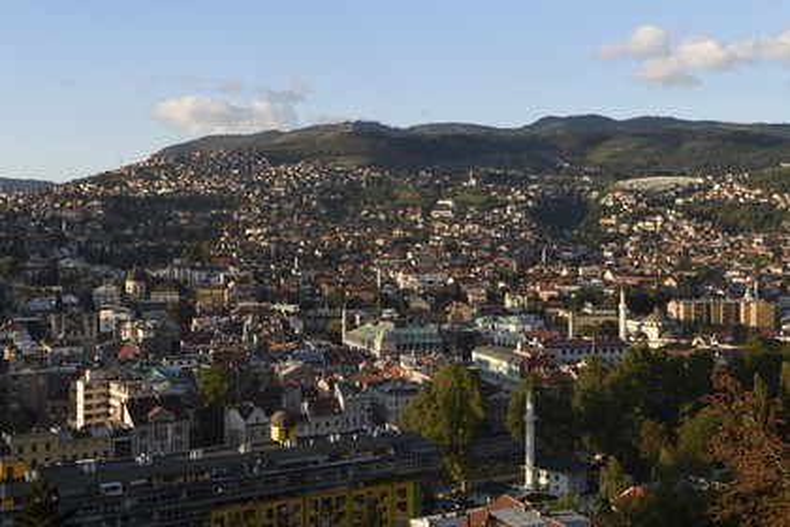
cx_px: 395
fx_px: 1053
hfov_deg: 41.1
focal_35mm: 48
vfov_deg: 28.1
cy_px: 264
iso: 200
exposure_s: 1/125
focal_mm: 48
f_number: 9
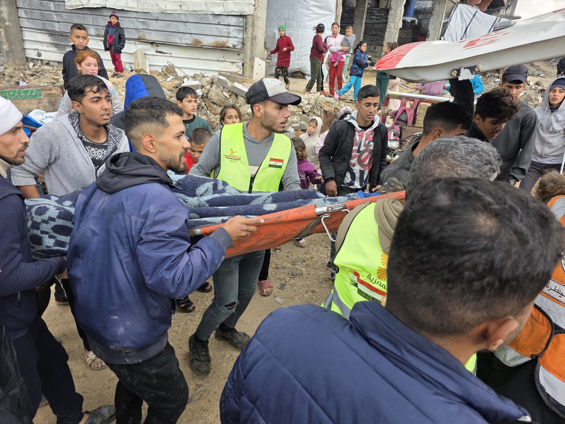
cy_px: 212
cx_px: 282
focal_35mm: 23
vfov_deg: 58.9
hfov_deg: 73.9
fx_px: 375
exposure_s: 1/180
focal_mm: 6.3
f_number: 1.7
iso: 40
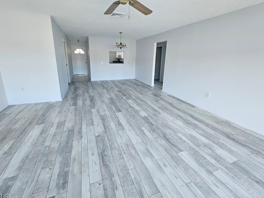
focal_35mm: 15
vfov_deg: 81.6
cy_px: 89
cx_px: 132
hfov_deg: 98.1
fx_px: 114
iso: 200
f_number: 2.2
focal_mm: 1.74
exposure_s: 1/100
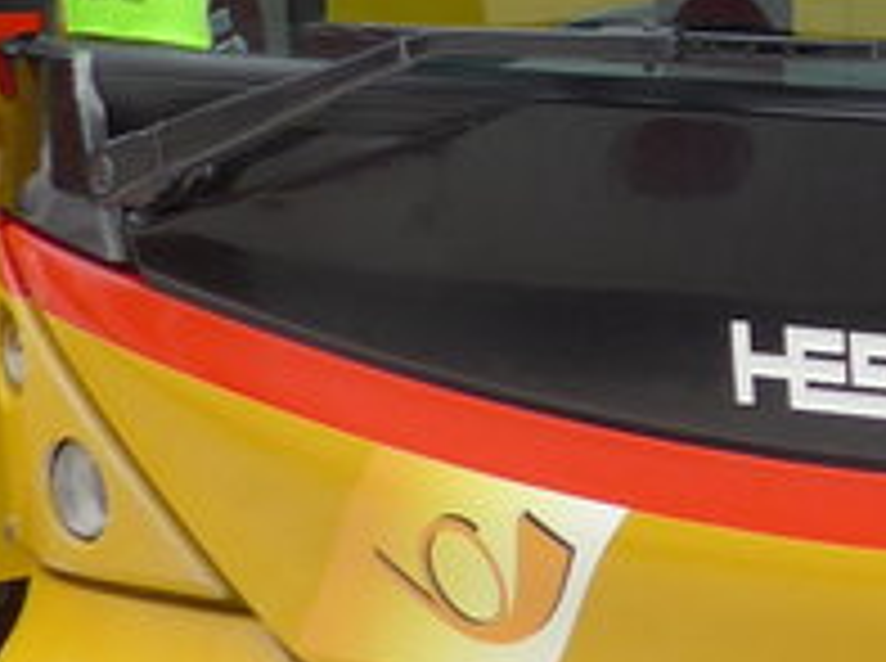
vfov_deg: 8.2
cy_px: -365
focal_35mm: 177
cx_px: 2082
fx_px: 4522
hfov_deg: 9.9
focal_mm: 6
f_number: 2.8
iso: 80
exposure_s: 1/200
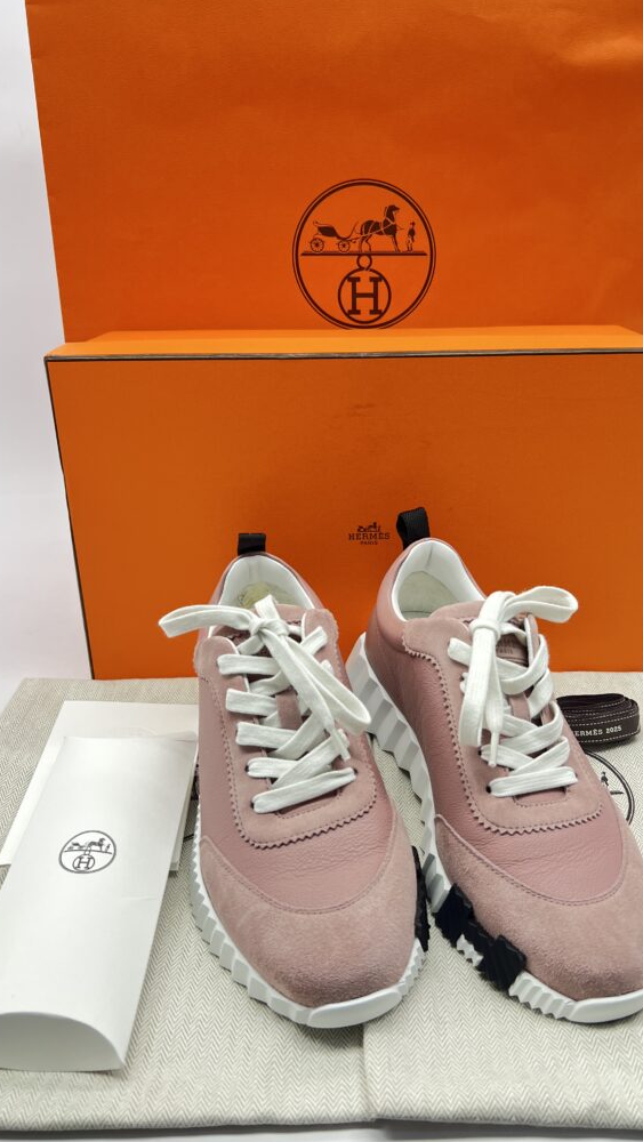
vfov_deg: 66.1
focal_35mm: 29
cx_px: 368
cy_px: 563
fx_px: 878
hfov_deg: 40.1
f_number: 1.5
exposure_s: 1/100
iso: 80
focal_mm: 5.7
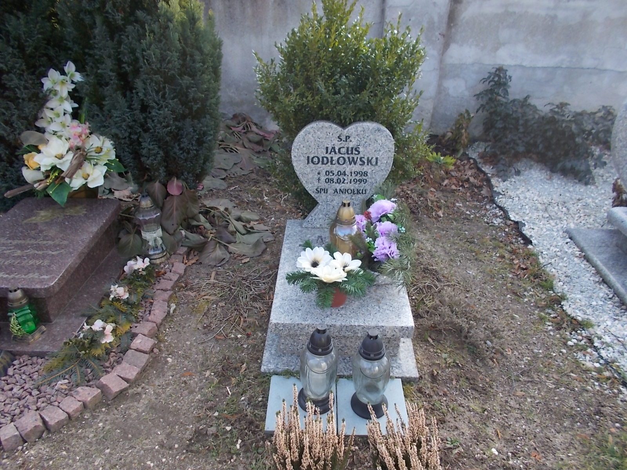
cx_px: 314
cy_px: 235
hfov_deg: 67.3
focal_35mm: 26
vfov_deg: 53.1
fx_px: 471
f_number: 3.2
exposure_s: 1/125
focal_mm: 4.6
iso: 80
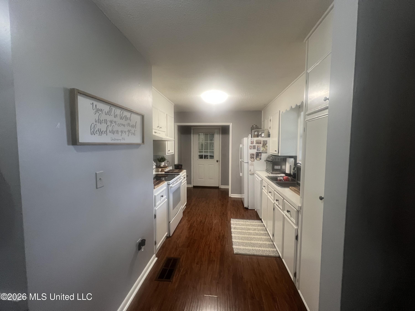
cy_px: 156
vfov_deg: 89.9
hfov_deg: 106.2
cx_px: 208
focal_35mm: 13
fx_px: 156
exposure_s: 1/60
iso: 200
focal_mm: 1.57
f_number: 1.8
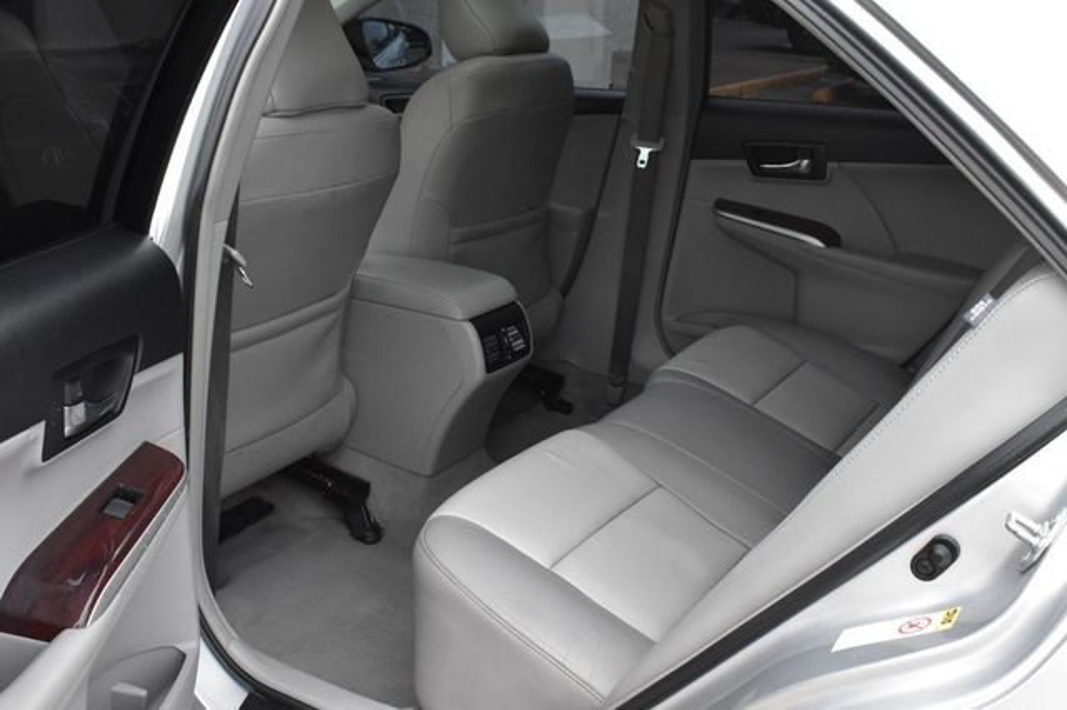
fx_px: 1155
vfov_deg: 34.2
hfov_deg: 49.6
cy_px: 355
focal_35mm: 39
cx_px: 534
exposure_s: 1/400
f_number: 11
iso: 2500
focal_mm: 26
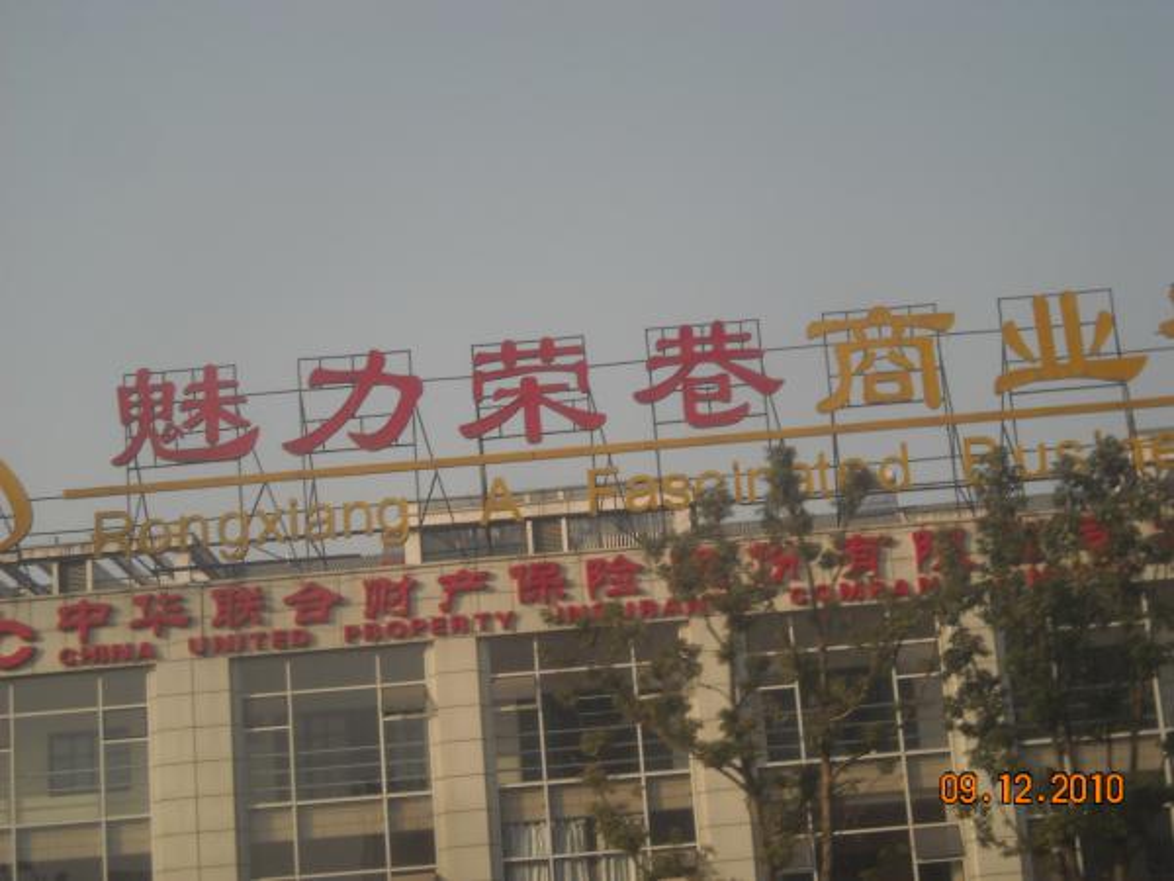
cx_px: 587
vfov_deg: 19.4
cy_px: 440
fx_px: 2578
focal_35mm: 76
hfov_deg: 25.7
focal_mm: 12.3
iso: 67
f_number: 3.9
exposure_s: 1/250
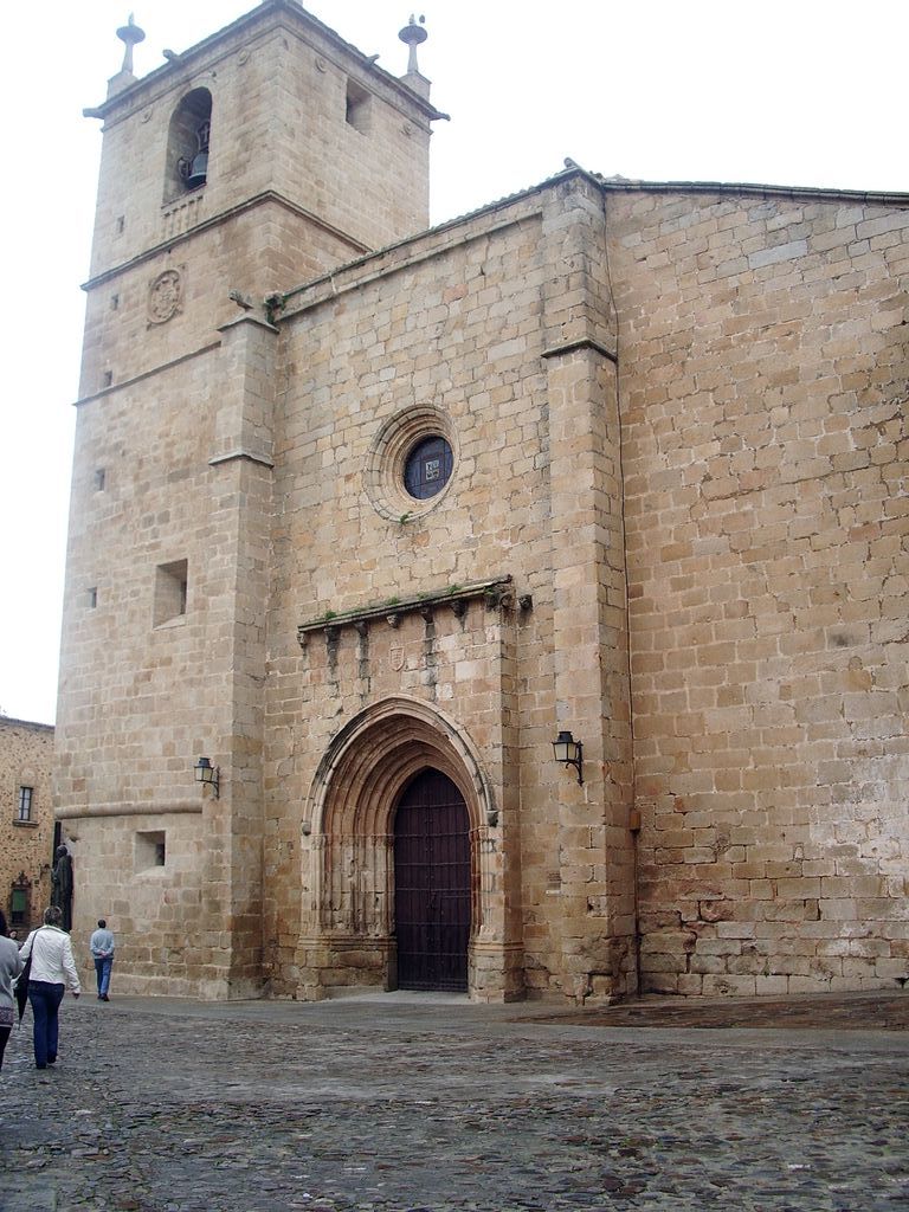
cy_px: 606
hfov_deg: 40.7
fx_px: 1225
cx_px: 454
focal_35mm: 35
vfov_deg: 52.6
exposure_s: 1/80
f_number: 4.3
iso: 50
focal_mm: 5.8
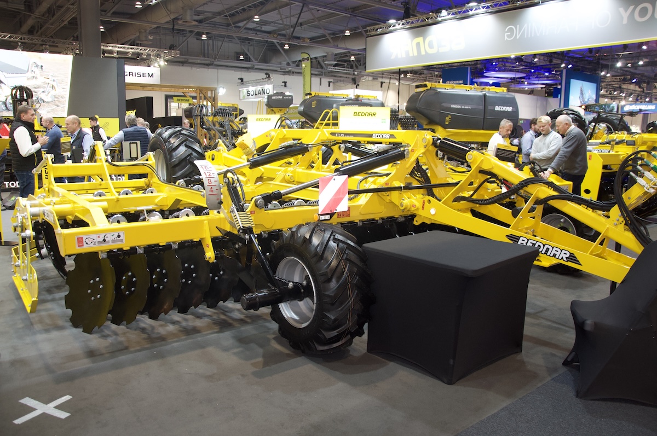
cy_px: 218
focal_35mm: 27
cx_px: 328
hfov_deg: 67.4
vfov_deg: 47.8
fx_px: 492
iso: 800
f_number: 3.5
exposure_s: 1/80
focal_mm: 18
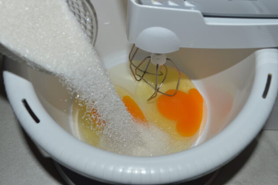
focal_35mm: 43
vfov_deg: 31.1
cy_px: 87
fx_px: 332
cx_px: 140
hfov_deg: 45.5
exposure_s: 1/60
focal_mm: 26
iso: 100
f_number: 8
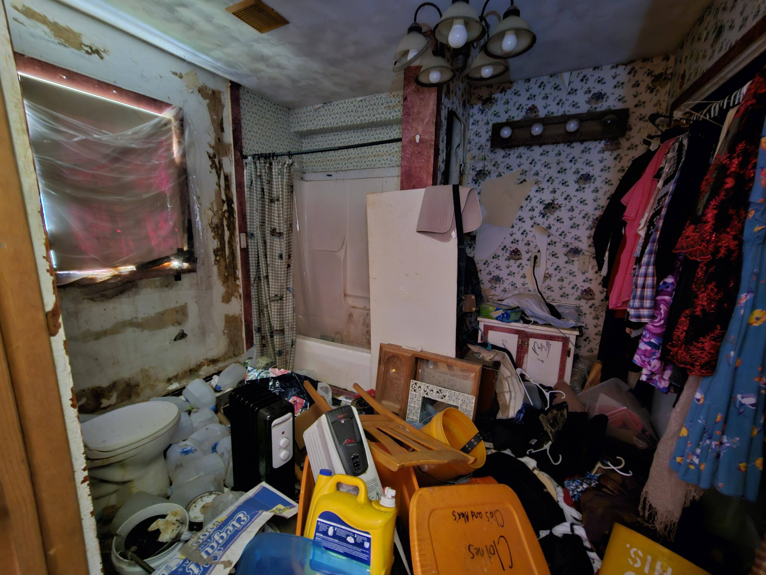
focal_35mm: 13
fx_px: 288
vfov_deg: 89.9
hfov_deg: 106.2
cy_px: 288
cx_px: 383
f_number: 2.2
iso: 800
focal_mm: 2.2
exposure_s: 1/8
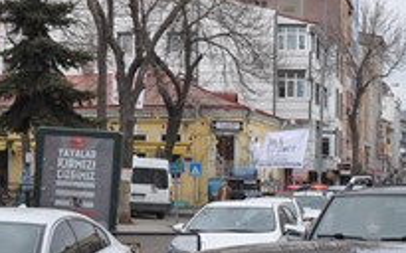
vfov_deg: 14.9
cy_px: 221
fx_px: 962
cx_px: 370
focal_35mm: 87
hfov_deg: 23.2
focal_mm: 18
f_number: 9
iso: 200
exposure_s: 1/320
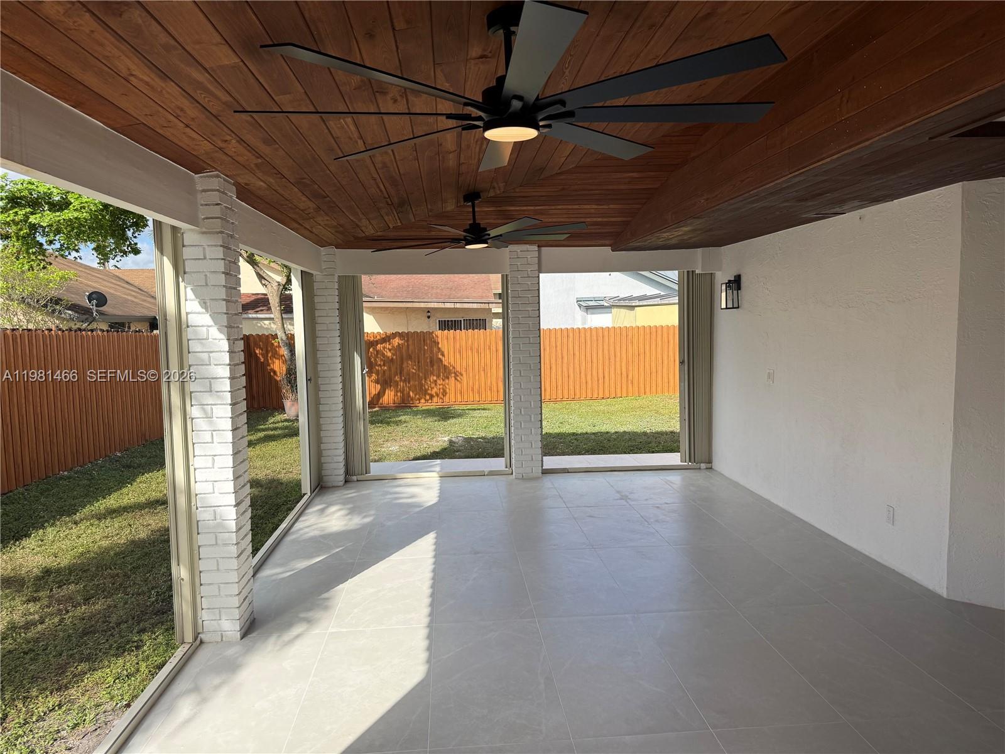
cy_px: 377
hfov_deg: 71.6
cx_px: 502
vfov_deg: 56.8
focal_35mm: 24
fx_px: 697
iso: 80
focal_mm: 6.76
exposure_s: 1/3145
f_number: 1.78
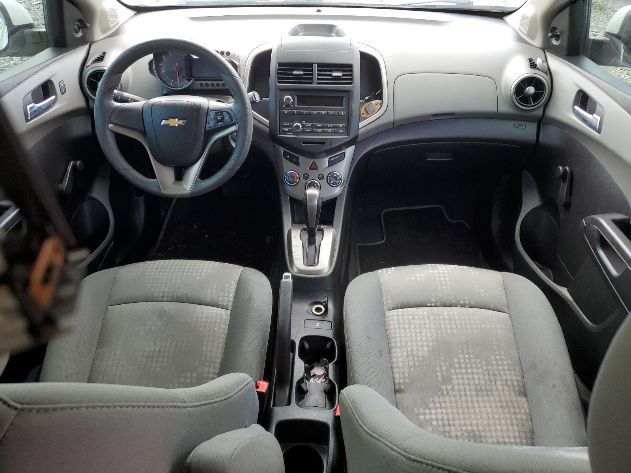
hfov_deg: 67.3
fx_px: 474
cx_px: 316
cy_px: 236
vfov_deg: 53.1
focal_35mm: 26
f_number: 1.5
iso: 50
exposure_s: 1/156
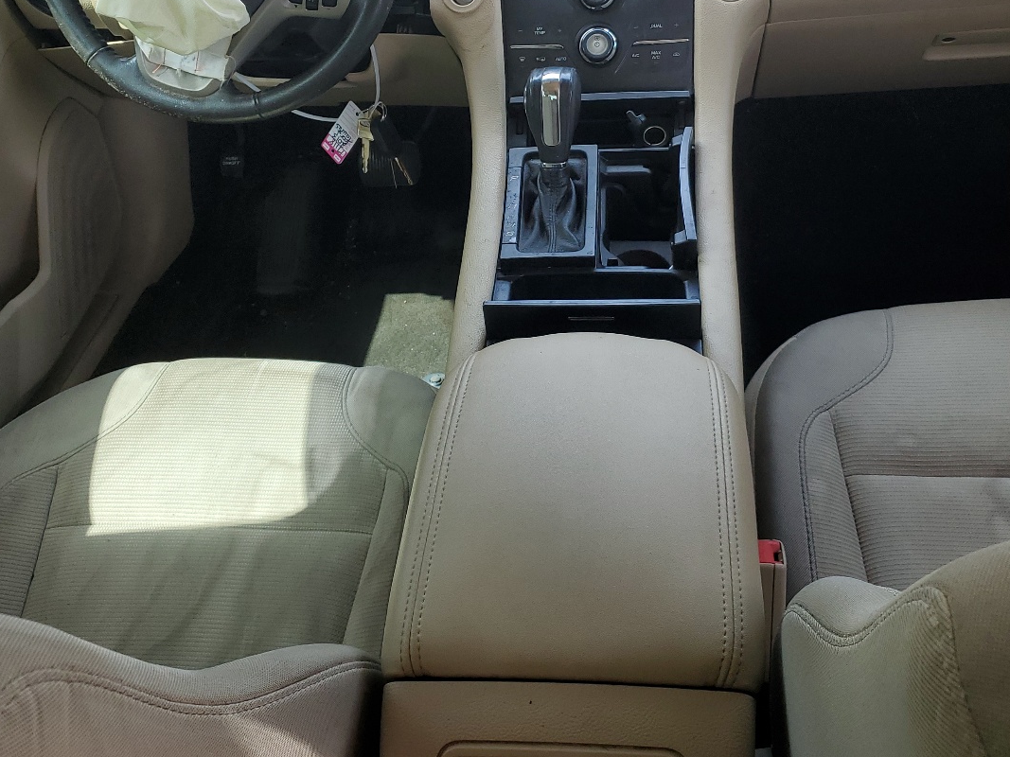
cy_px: 198
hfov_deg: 47.8
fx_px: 1138
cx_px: 562
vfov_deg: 36.0
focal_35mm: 39
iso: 50
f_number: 1.5
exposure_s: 1/172
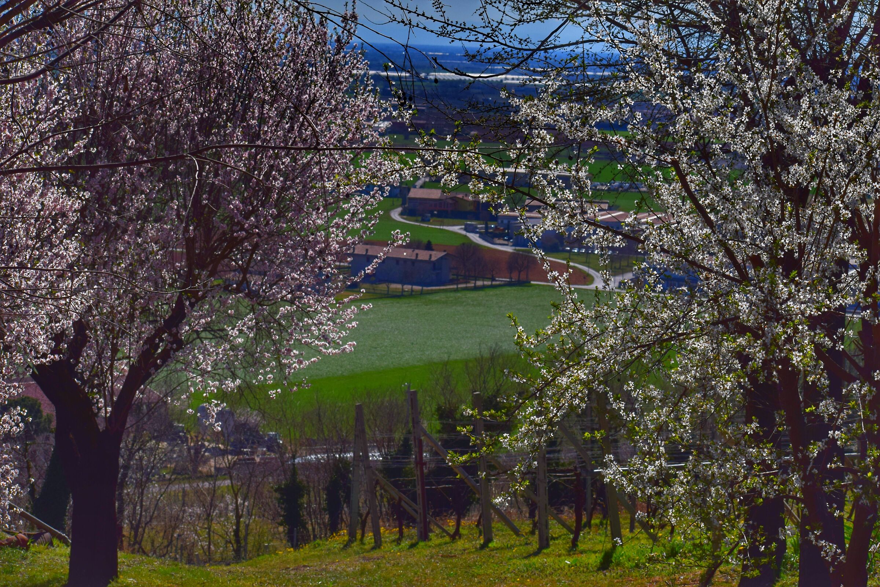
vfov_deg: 13.0
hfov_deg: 19.5
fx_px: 2566
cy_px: 294
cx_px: 440
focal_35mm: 105
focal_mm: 70
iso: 200
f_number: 11
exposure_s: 1/1600
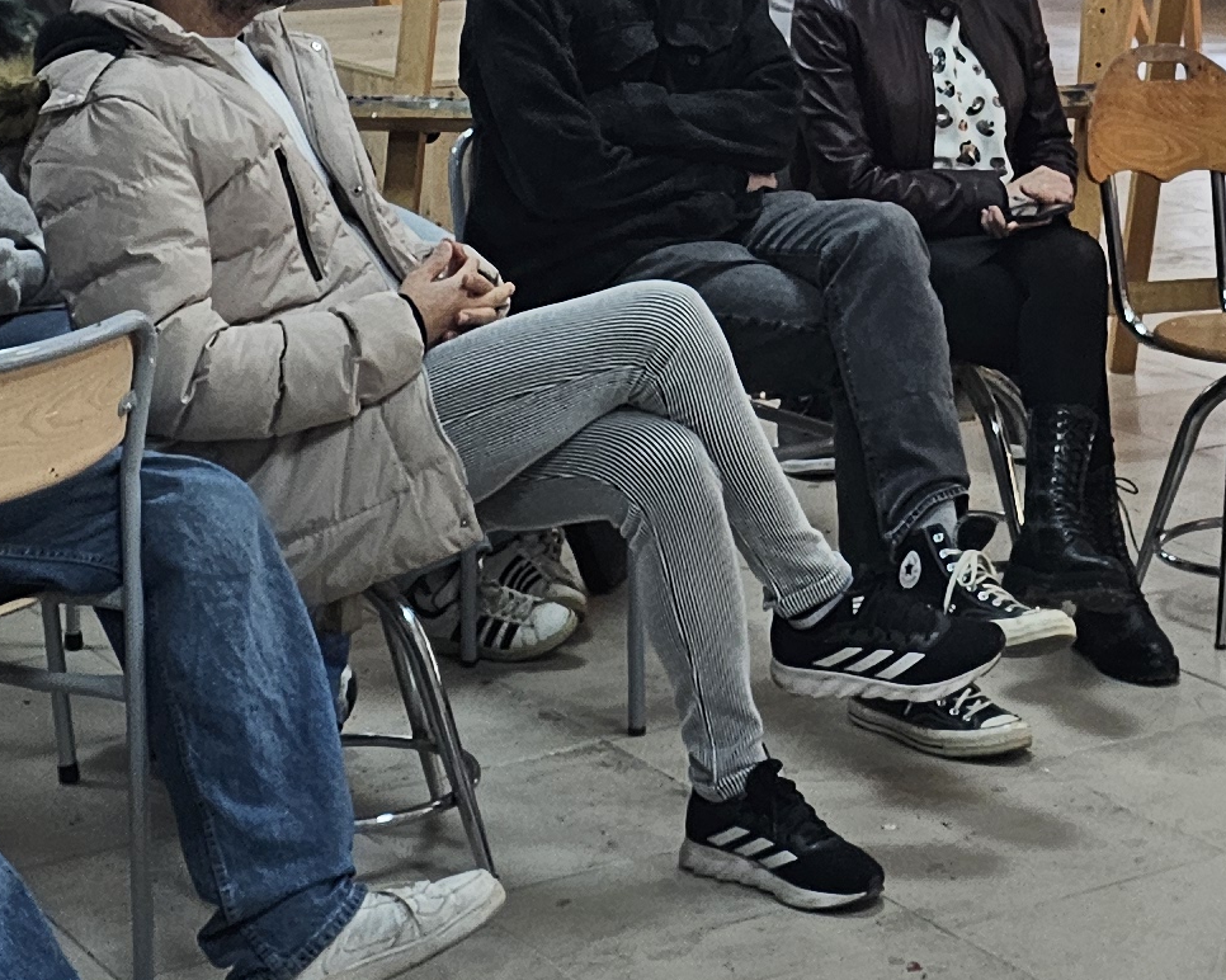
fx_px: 3373
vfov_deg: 16.2
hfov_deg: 20.3
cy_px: 18
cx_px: 1060
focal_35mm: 93
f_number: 1.7
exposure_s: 1/180
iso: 200
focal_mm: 6.3
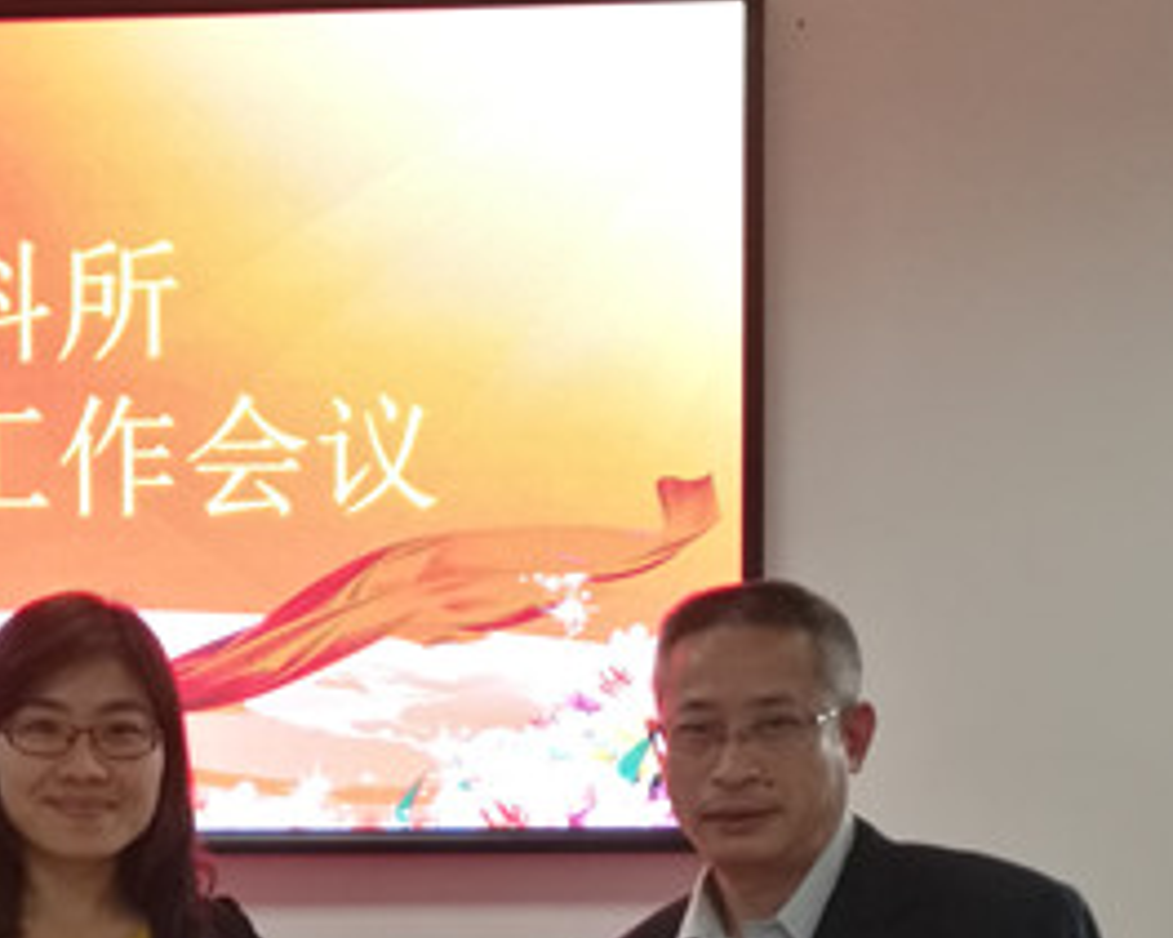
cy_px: 942
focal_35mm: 60
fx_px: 2082
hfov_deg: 30.9
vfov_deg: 24.2
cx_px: 298
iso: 250
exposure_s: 1/30
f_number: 2
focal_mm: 4.04
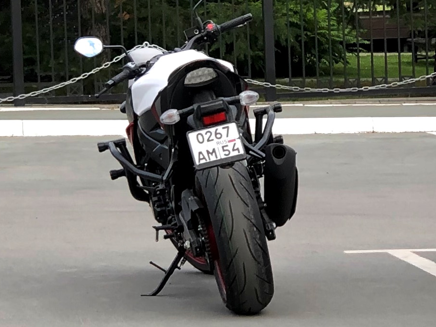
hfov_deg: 27.0
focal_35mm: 72
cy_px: 139
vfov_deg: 20.4
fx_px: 907
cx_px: 203
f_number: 2.4
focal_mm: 6
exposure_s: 1/120
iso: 16
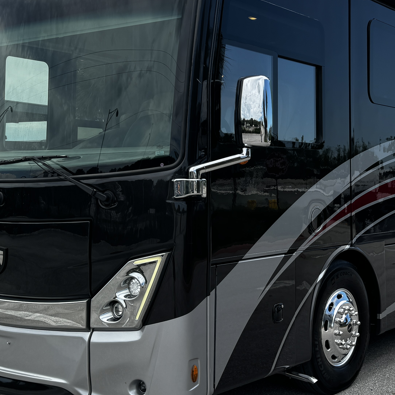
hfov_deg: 30.3
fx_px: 723
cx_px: 267
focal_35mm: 56
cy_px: 120
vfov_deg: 30.3
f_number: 1.78
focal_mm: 6.76
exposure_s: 1/1456
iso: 80
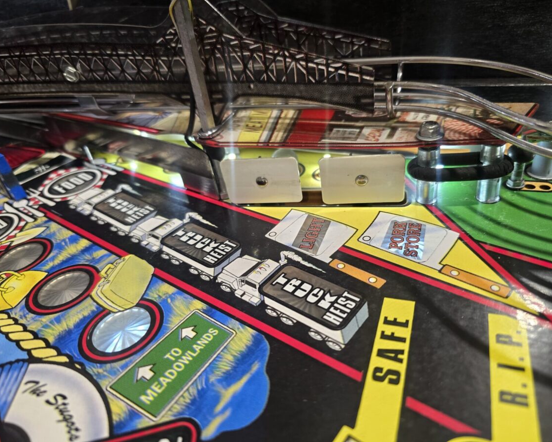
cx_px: 289
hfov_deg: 70.2
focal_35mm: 24
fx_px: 392
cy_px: 221
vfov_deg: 58.8
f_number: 1.7
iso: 125
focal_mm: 6.3
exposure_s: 1/100
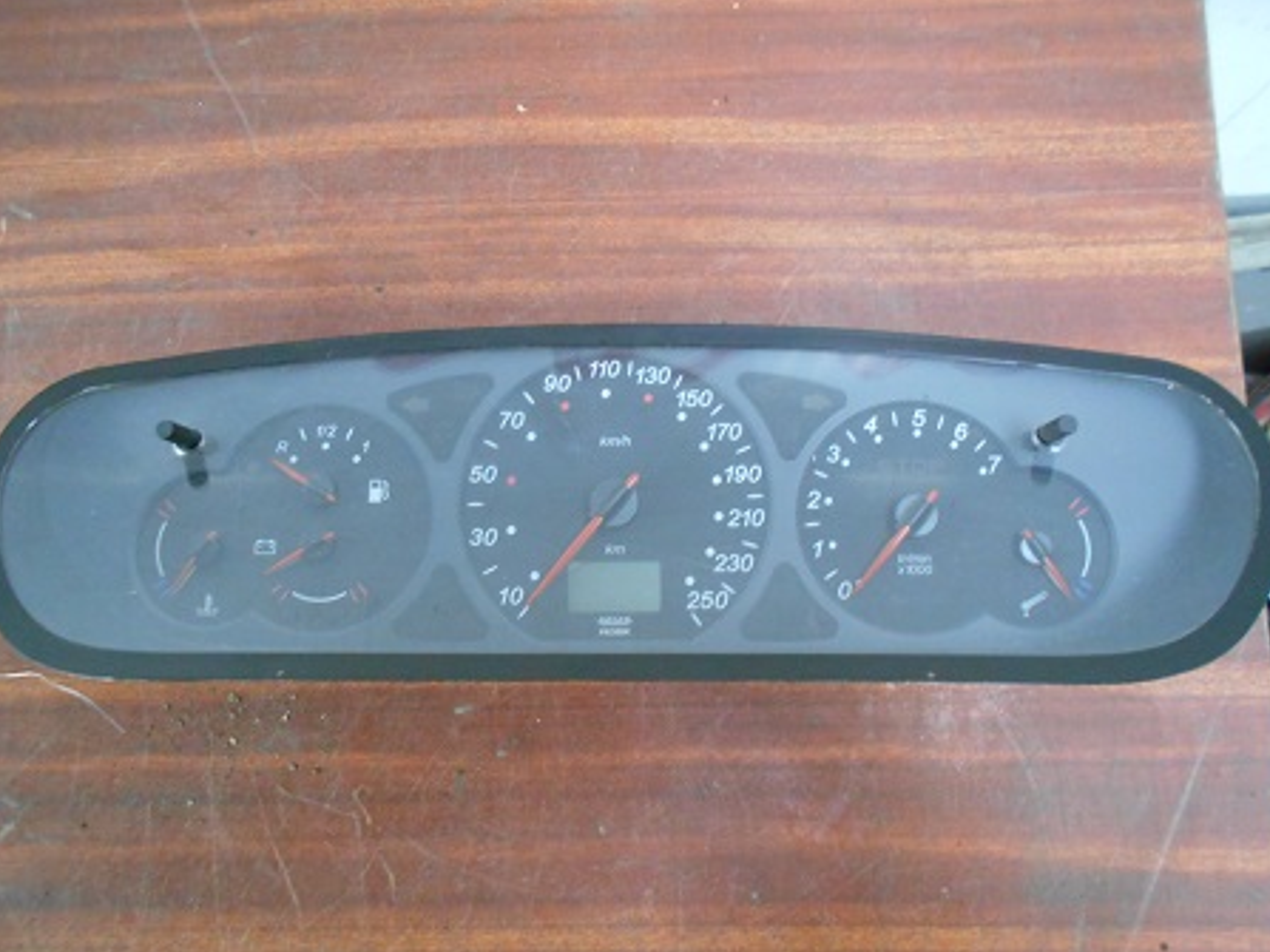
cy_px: 480
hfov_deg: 65.3
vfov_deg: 51.3
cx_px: 636
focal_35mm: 27
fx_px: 990
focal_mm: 4.6
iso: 720
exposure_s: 1/8
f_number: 3.2
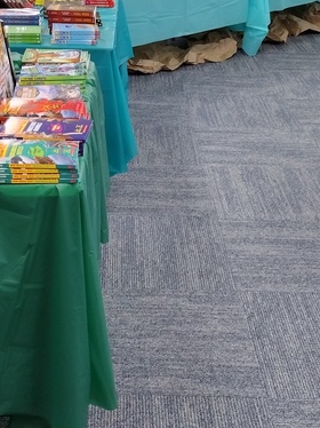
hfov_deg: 19.8
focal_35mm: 74
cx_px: 104
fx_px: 913
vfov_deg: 25.7
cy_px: 58
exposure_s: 1/120
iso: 169
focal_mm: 4.71
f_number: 1.7
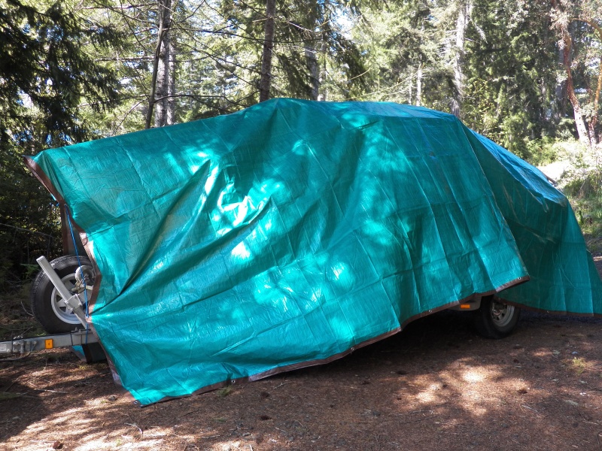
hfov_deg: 52.6
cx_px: 301
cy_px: 226
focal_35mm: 35
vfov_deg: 40.7
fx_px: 609
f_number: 3.2
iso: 125
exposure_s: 1/125
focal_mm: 6.3
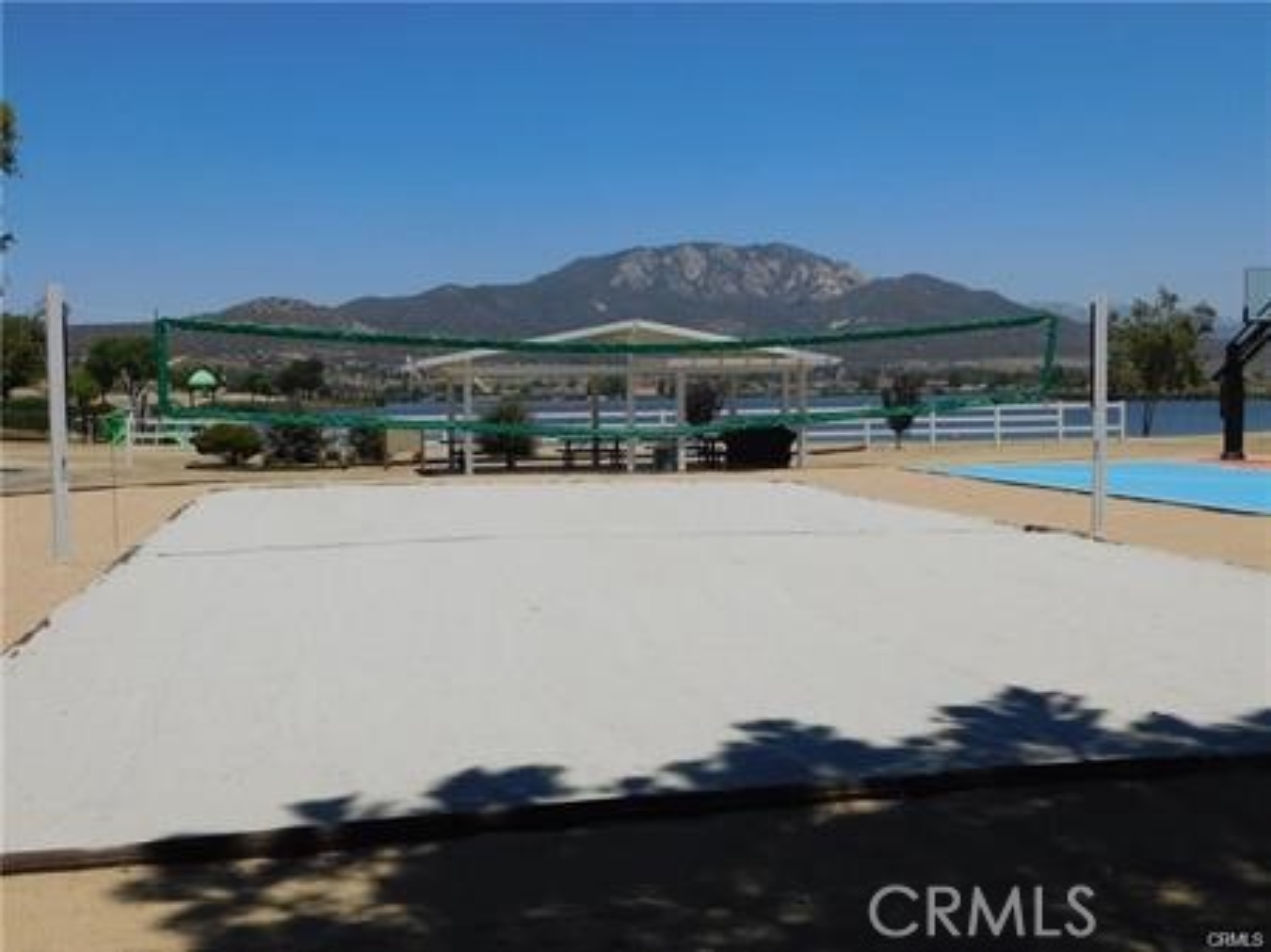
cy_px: 476
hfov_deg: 46.8
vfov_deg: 35.9
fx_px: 1468
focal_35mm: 40
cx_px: 636
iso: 125
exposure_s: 1/800
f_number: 7.2
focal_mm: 7.1
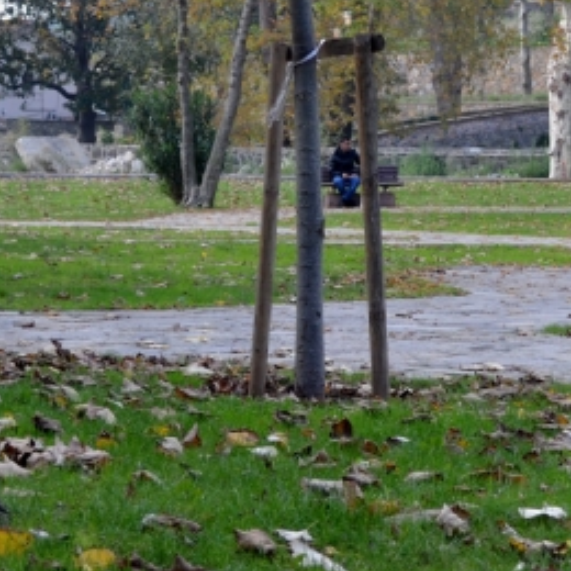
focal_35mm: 171
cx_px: 654
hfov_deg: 10.1
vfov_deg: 10.2
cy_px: 199
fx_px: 3191
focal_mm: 34
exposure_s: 1/125
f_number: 5.6
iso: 180
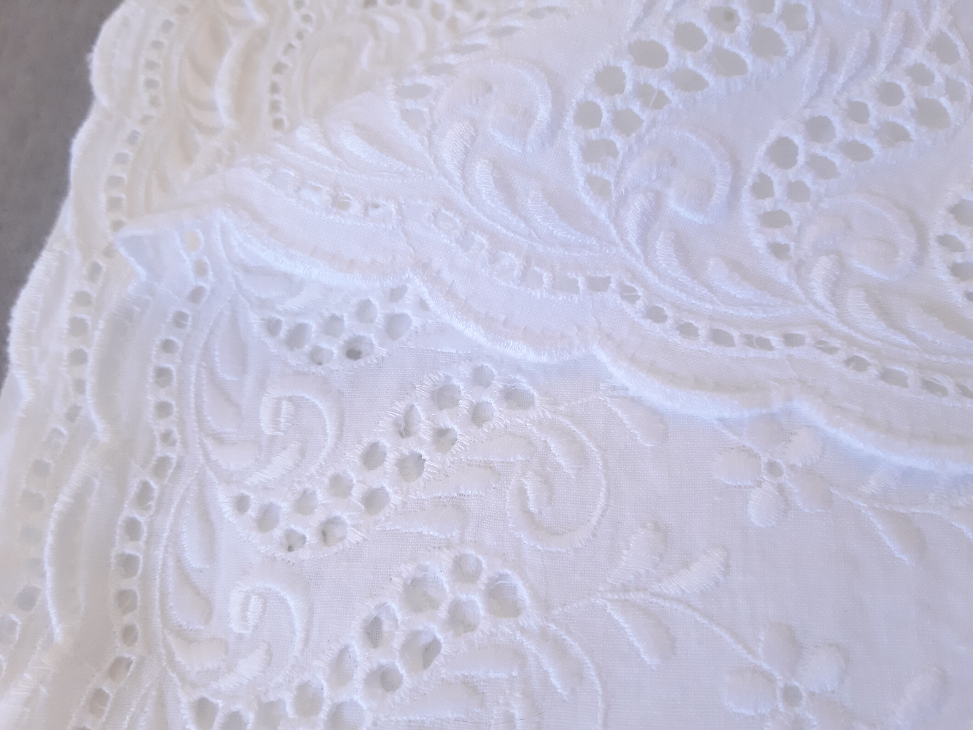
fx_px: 759
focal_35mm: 27
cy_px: 365
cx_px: 486
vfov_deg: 51.4
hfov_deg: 65.3
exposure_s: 1/33
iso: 200
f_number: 1.7
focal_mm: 3.93
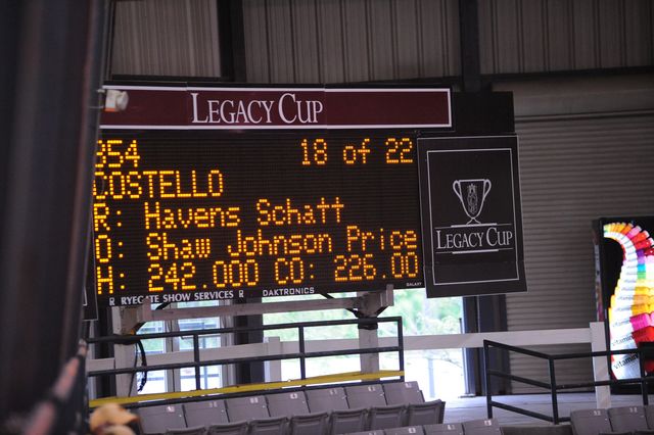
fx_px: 3631
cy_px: 218
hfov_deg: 10.3
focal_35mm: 200
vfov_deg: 6.9
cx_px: 327
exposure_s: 1/400
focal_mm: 200
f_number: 2.8
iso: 5000
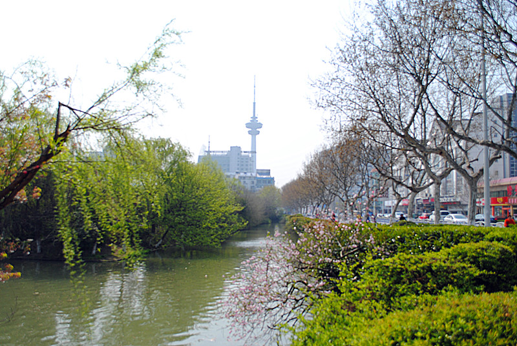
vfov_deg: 40.0
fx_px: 474
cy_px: 173
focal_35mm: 33
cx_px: 258
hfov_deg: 57.2
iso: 100
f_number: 5
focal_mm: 22
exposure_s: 1/640
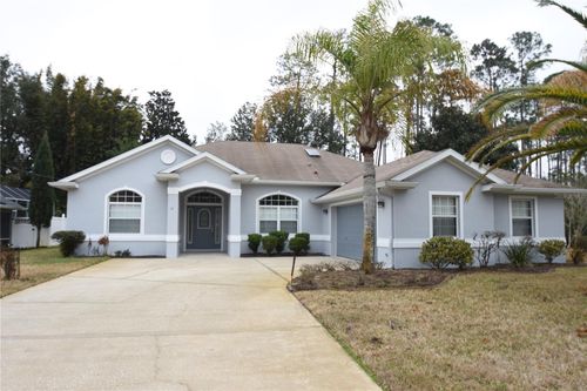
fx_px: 391
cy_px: 196
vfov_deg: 53.1
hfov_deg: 73.8
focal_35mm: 24
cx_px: 294
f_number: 4.5
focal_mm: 16
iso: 100
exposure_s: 1/80
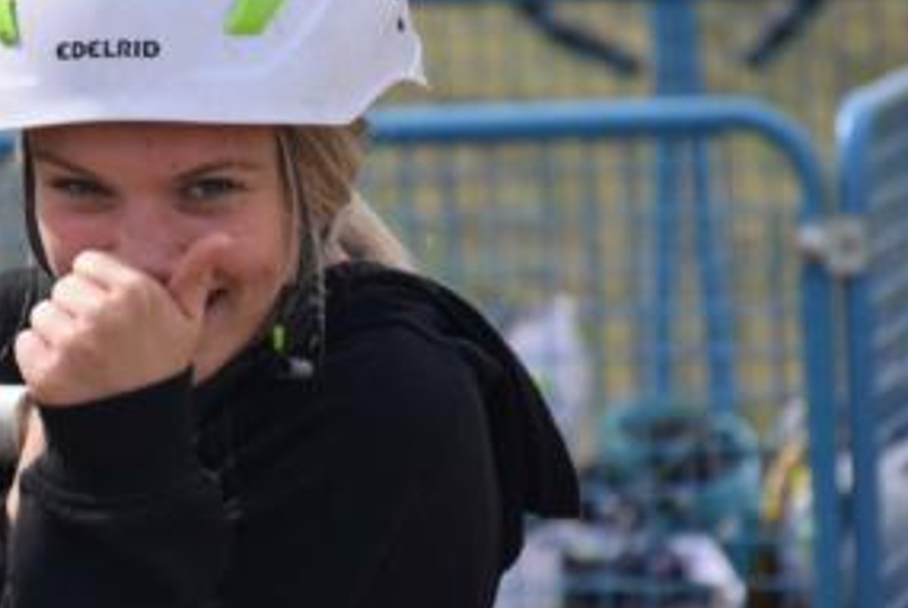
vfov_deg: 3.7
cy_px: 286
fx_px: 9296
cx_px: 178
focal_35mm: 368
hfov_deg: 5.6
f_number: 5.6
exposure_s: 1/1250
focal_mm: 140
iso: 400
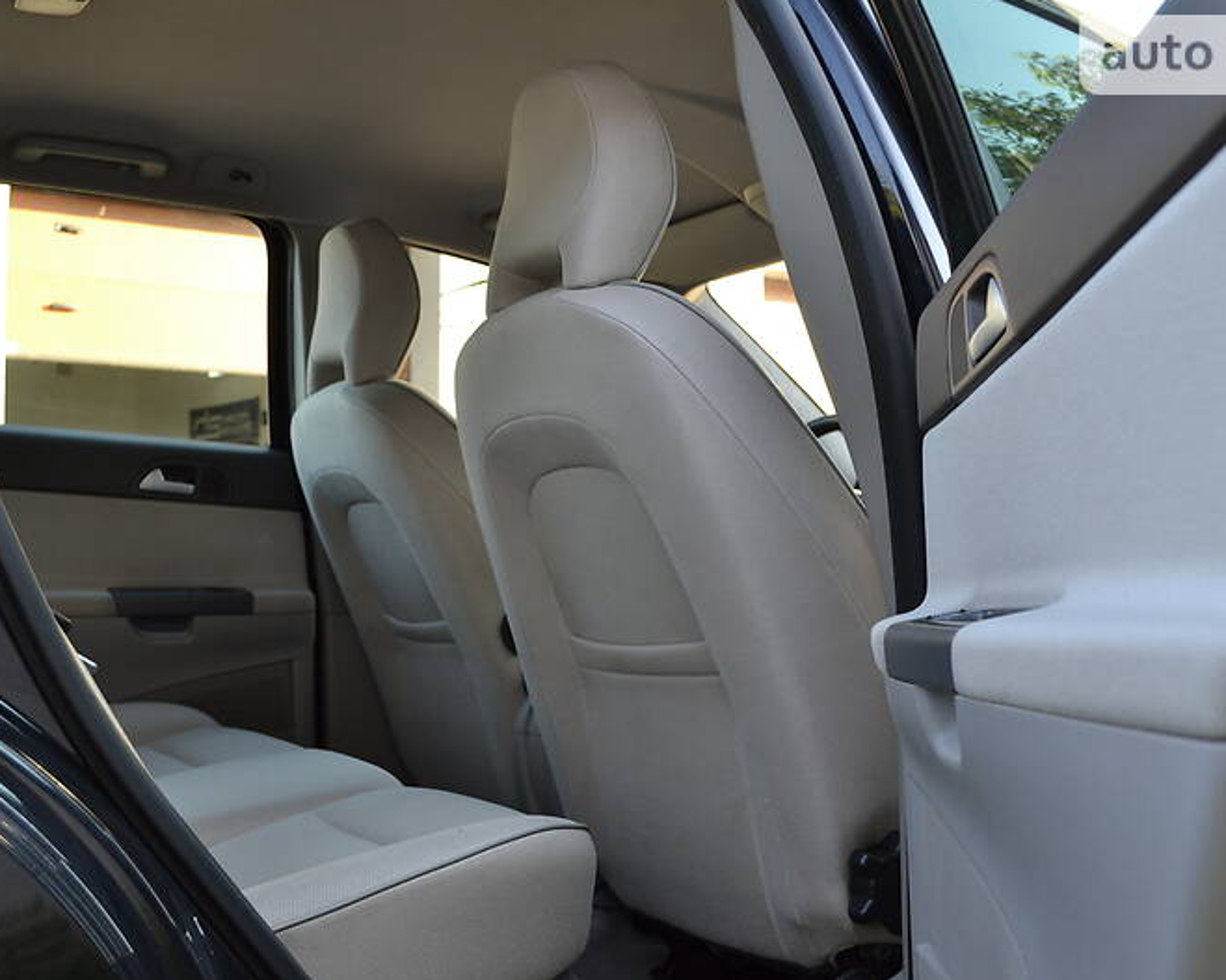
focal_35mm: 41
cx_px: 631
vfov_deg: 36.5
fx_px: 1487
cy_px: 488
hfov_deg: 44.8
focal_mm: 24
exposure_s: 1/100
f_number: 5.6
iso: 400
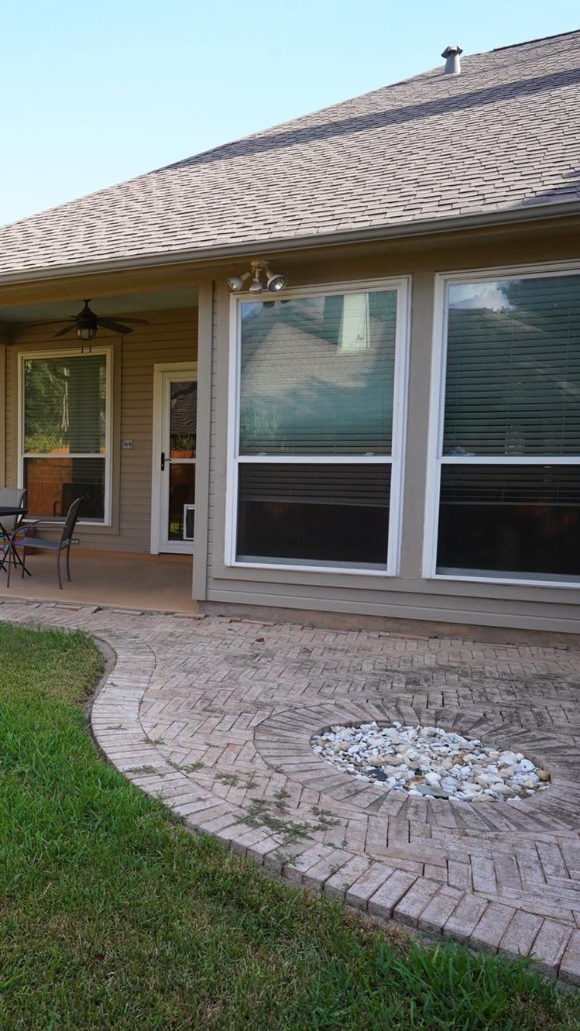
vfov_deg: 66.1
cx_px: -96
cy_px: 521
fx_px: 793
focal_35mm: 29
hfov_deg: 33.6
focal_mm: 18
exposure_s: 1/250
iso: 640
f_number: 7.1
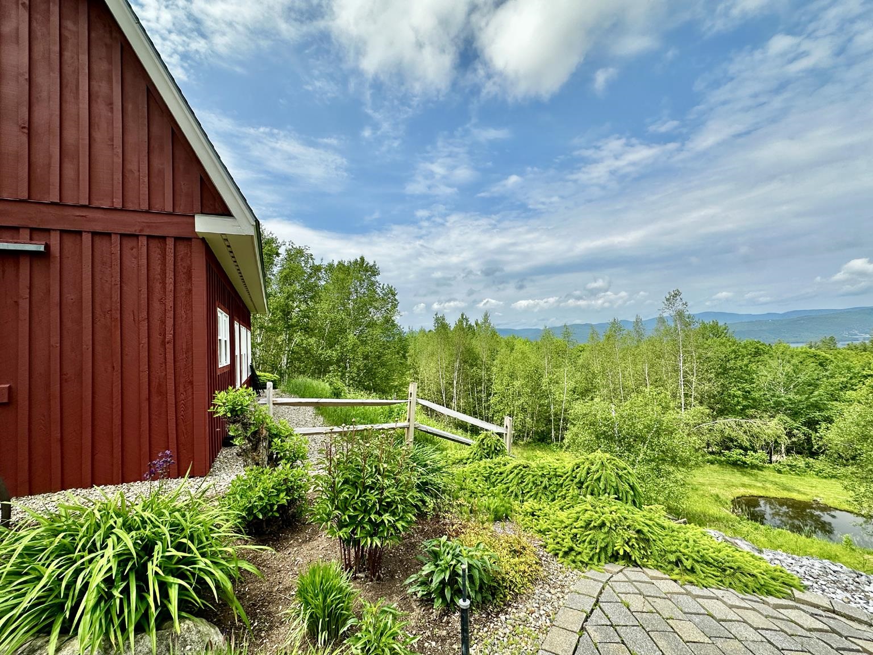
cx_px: 436
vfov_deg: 85.7
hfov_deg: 102.1
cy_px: 328
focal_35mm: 14
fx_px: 353
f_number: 2.2
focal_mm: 2.22
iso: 50
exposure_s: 1/2506
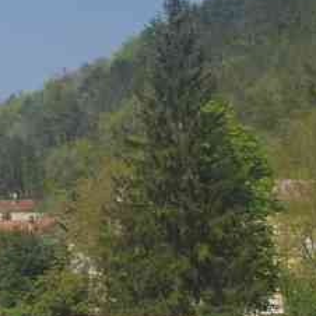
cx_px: -377
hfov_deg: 5.5
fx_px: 3200
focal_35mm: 310
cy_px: 287
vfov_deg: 5.6
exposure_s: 1/100
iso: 200
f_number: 11
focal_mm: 55
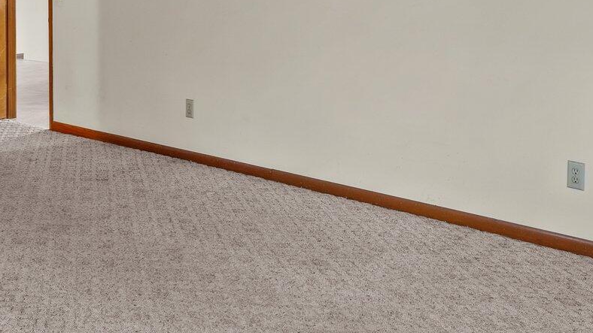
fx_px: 770
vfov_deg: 23.2
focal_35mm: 49
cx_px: 324
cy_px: -14
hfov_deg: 42.1
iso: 250
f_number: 5.6
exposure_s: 3.2
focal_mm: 18
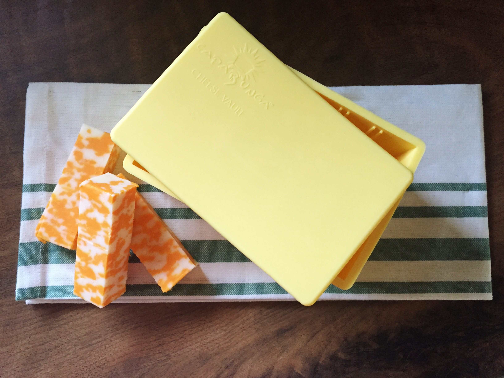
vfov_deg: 48.2
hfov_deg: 61.7
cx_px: 252
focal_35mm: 29
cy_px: 189
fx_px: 422
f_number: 2.2
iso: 160
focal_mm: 4.15
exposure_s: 1/30
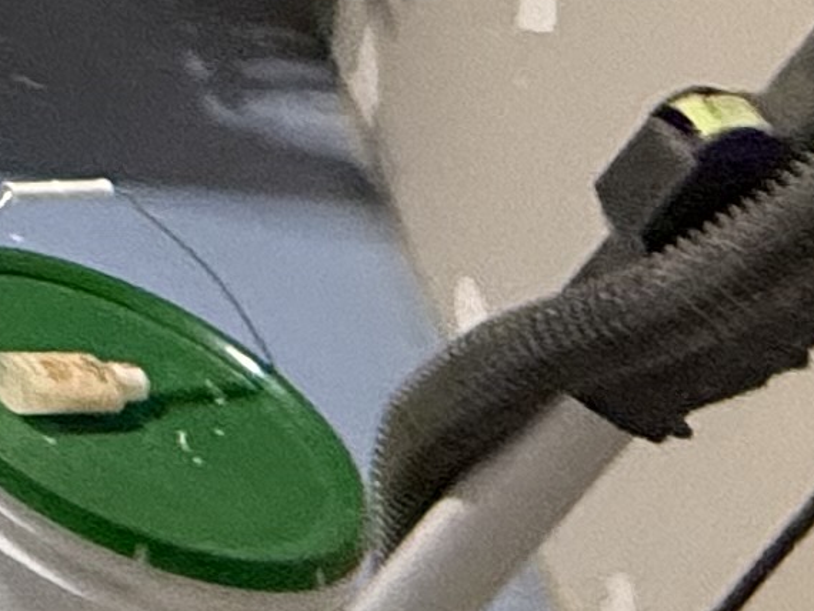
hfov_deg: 11.9
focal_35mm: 99
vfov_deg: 10.8
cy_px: -1152
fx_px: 2329
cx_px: -1518
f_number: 2.2
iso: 400
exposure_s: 1/60
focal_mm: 2.22
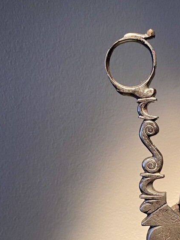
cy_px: 190
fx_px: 388
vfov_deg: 33.4
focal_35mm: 56
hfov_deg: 25.3
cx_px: 164
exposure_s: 1/50
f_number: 1.8
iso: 80
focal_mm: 4.25
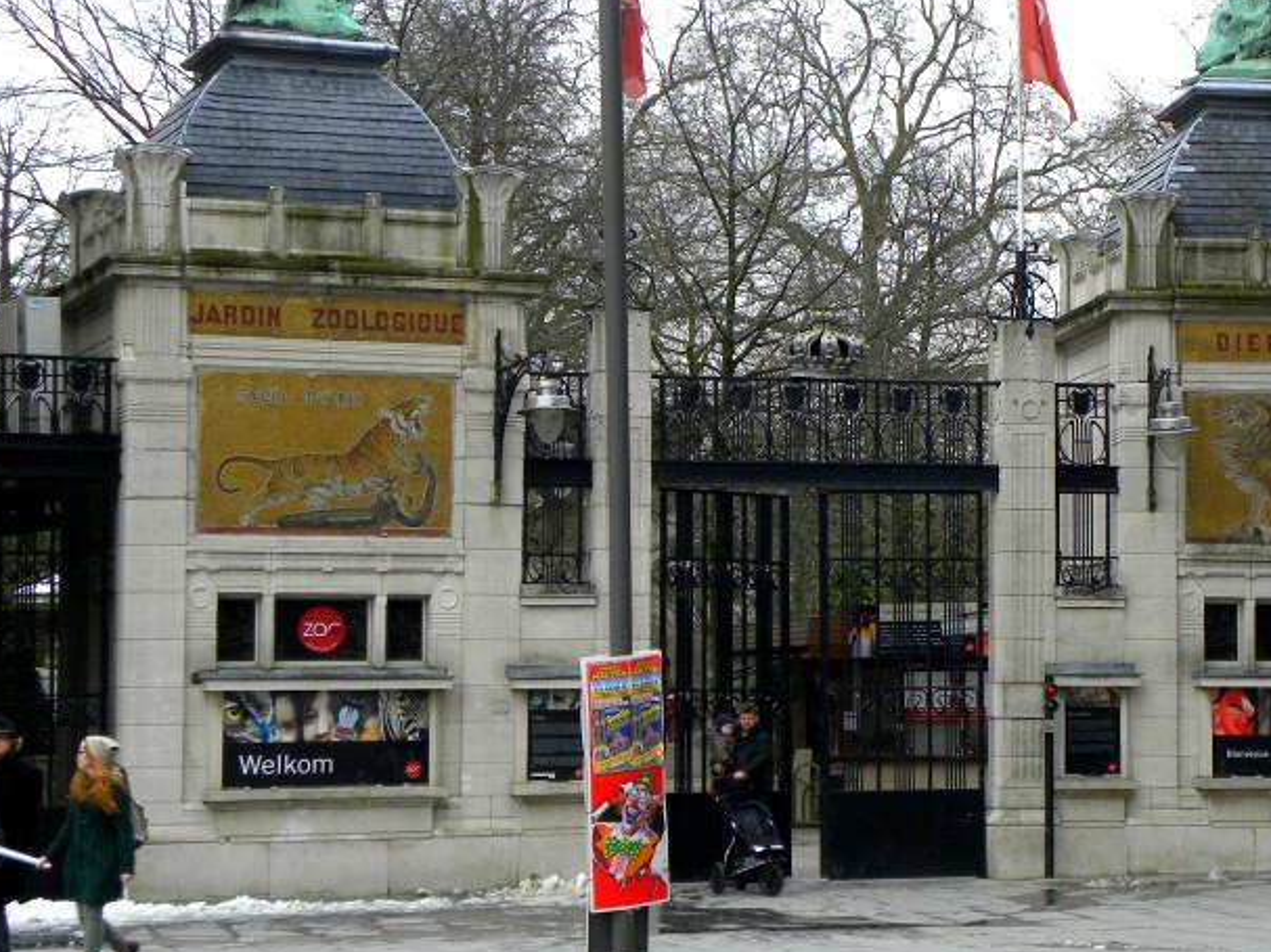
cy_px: 402
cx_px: 773
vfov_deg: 17.0
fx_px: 3194
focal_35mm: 87
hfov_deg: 22.5
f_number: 3.5
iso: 133
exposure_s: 1/63.2
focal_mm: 11.8
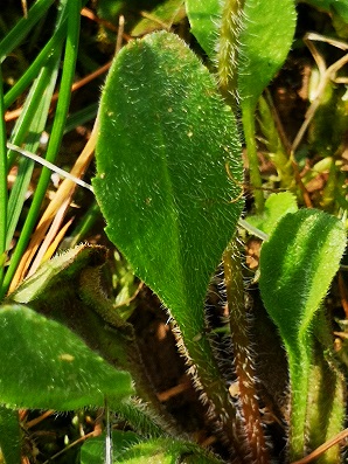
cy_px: 232
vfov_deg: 15.4
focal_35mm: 128
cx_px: 174
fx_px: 1715
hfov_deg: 11.6
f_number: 1.8
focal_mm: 3.95
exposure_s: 1/1425
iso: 50
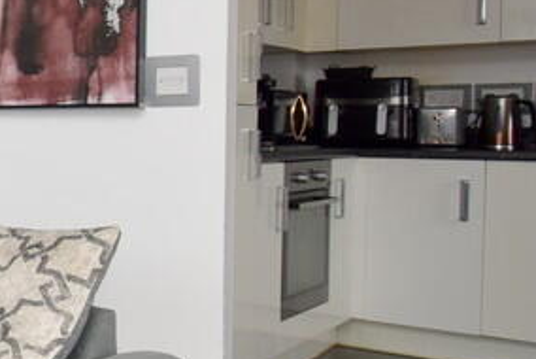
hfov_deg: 25.5
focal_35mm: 54
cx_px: -306
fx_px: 805
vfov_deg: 25.1
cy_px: 154
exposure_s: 1/200
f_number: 5
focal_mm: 10
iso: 360
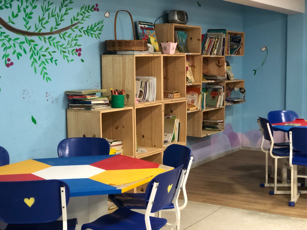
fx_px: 506
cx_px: 154
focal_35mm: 57
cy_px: 115
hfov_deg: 33.8
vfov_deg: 25.7
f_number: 2.8
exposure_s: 1/30
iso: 640
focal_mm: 6.6
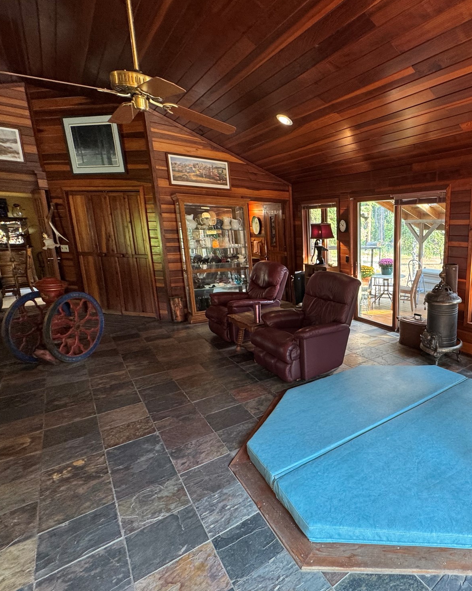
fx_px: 332
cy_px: 298
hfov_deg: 63.2
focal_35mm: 19
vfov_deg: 83.3
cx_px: 393
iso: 200
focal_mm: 2.22
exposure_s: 1/60
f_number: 2.2
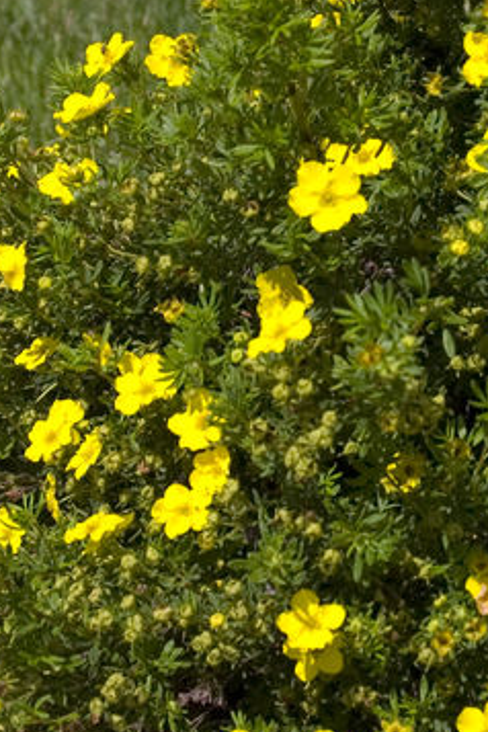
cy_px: 336
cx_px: 521
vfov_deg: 18.4
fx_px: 2257
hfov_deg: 12.2
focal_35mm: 111
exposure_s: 1/800
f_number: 6.3
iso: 200
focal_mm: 44
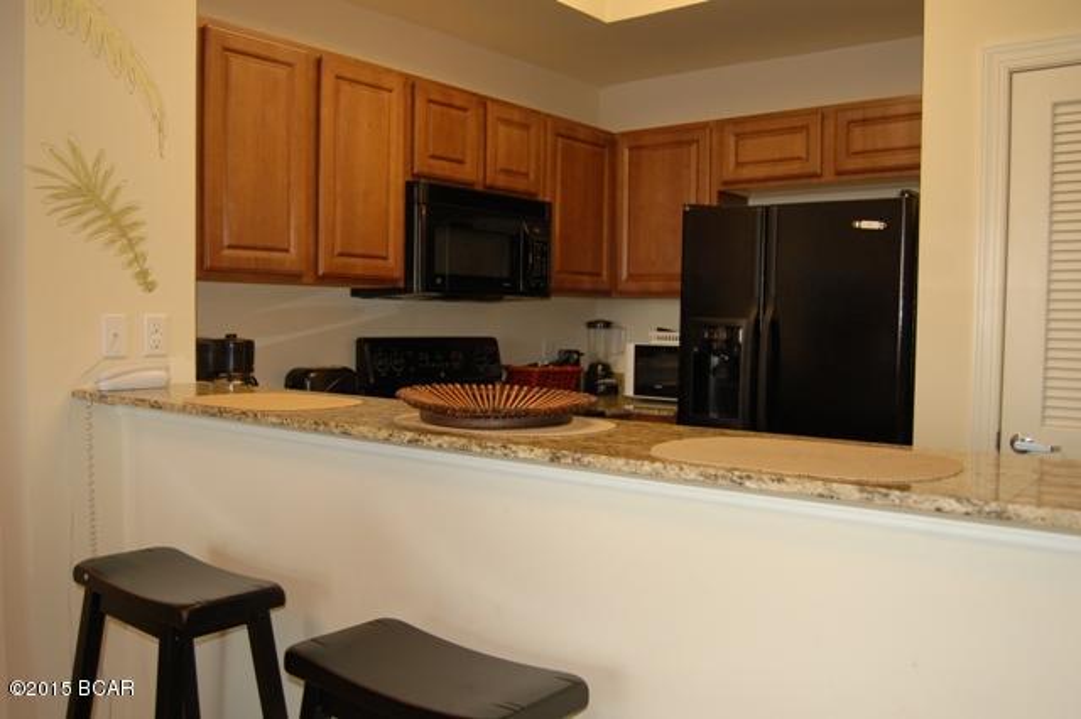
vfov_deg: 43.6
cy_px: 360
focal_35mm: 30
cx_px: 540
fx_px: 900
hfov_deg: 62.0
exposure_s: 1/60
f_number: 3.8
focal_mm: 20
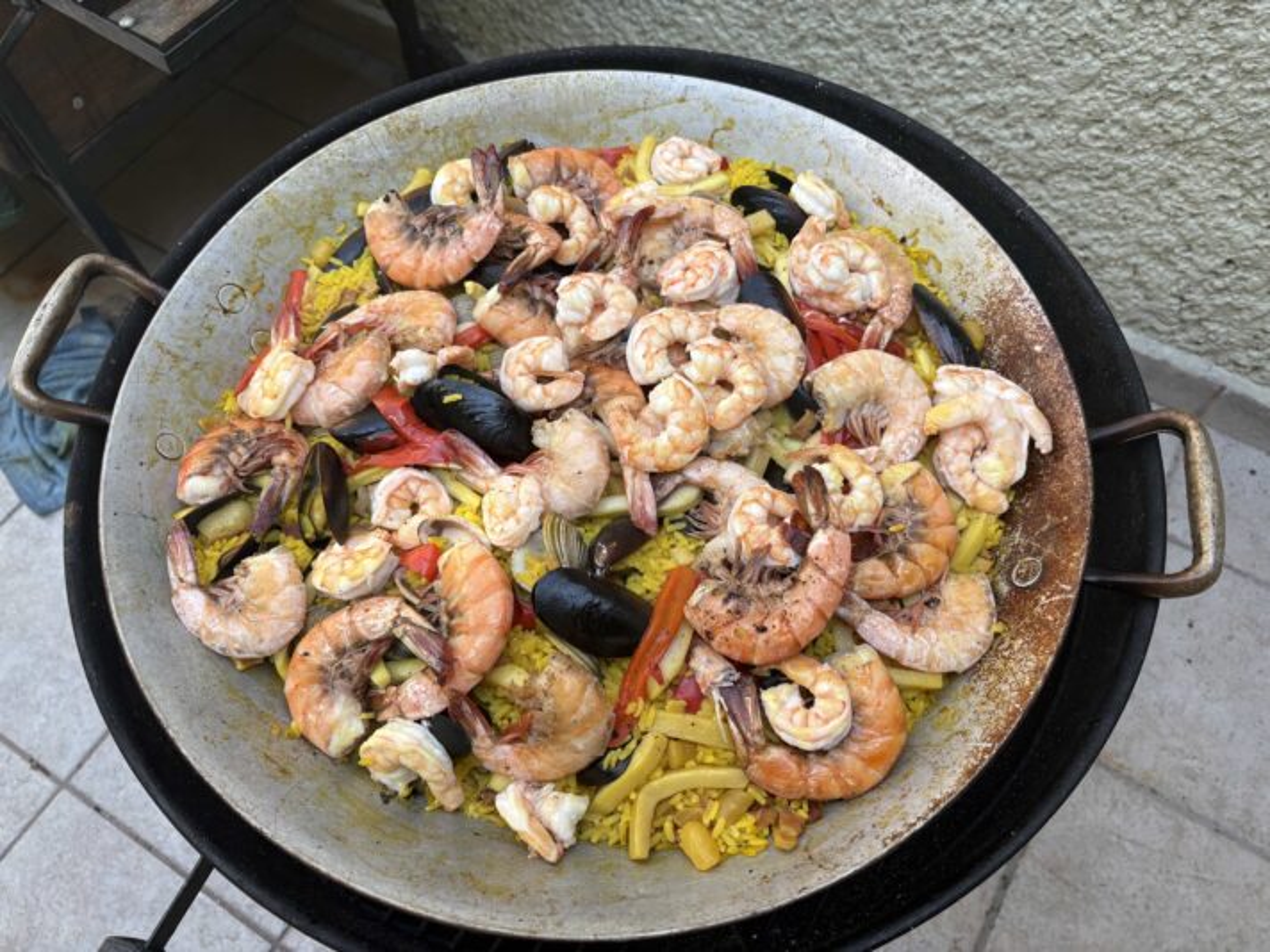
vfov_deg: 53.1
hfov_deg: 67.3
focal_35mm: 26
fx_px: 954
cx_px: 635
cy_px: 476
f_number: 1.6
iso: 50
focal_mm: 5.96
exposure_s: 1/739
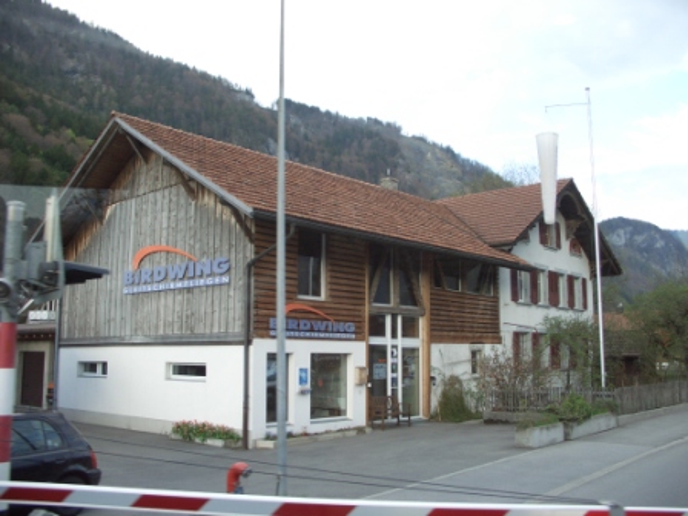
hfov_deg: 55.4
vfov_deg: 42.9
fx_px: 656
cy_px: 258
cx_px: 344
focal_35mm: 33
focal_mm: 7.1
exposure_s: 1/320
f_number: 2.8
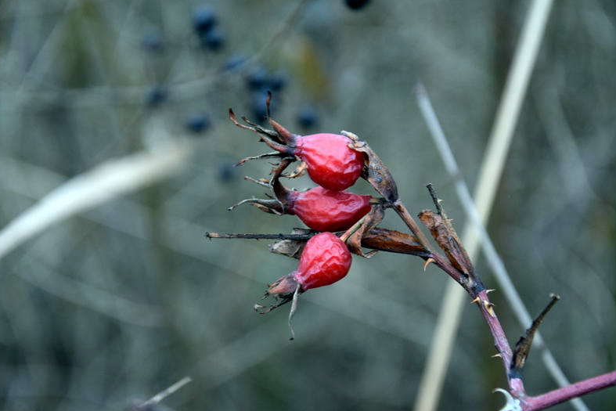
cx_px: 307
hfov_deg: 16.8
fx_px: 2088
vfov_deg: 11.2
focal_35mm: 122
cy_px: 208
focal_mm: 80
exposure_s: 1/125
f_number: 5.3
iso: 900
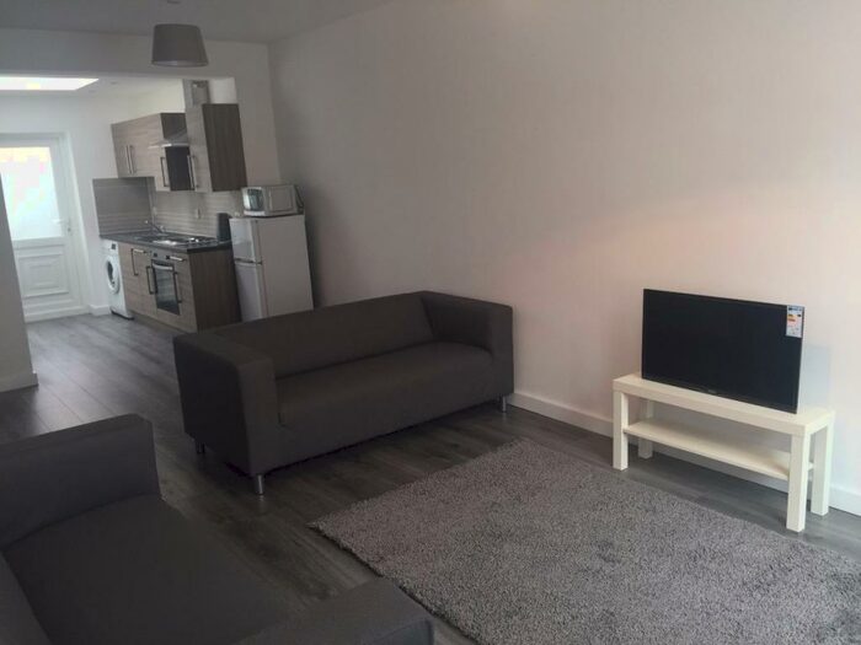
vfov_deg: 48.2
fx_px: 721
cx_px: 430
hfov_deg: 61.7
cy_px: 322
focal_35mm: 29
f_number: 2.2
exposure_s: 1/50
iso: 32
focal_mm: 4.15
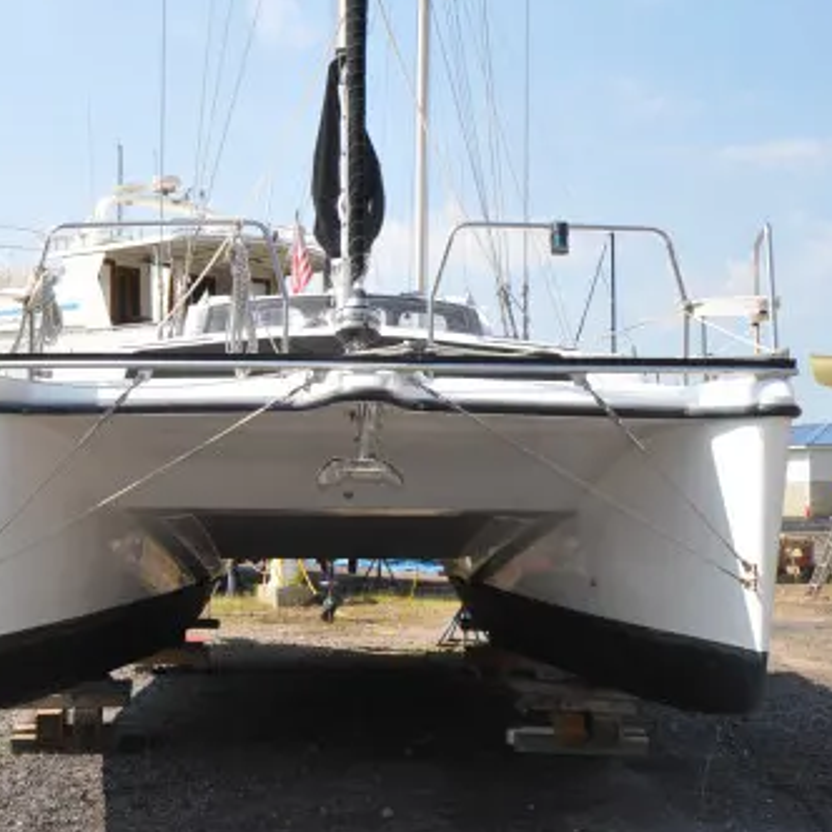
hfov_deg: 31.5
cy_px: 467
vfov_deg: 31.6
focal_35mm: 54
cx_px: 333
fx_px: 1468
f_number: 10
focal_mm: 22
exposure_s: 1/200
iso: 200
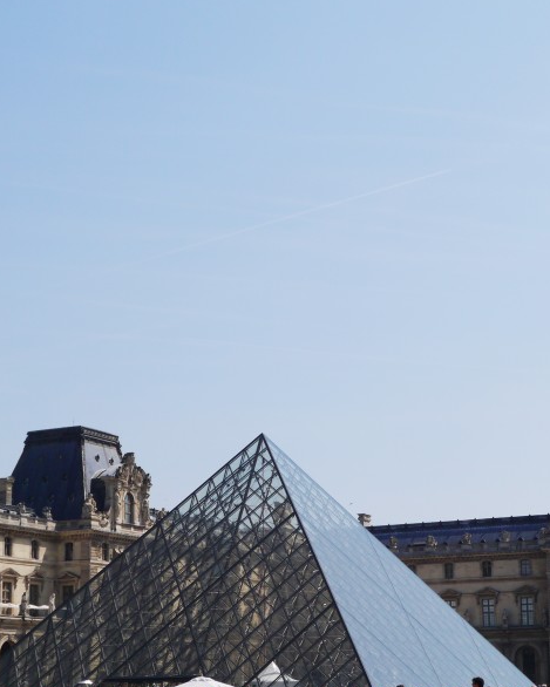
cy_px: 421
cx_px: 311
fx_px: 1526
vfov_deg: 25.3
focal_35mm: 75
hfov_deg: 20.4
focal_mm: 22
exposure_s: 1/640
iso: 160
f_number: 11
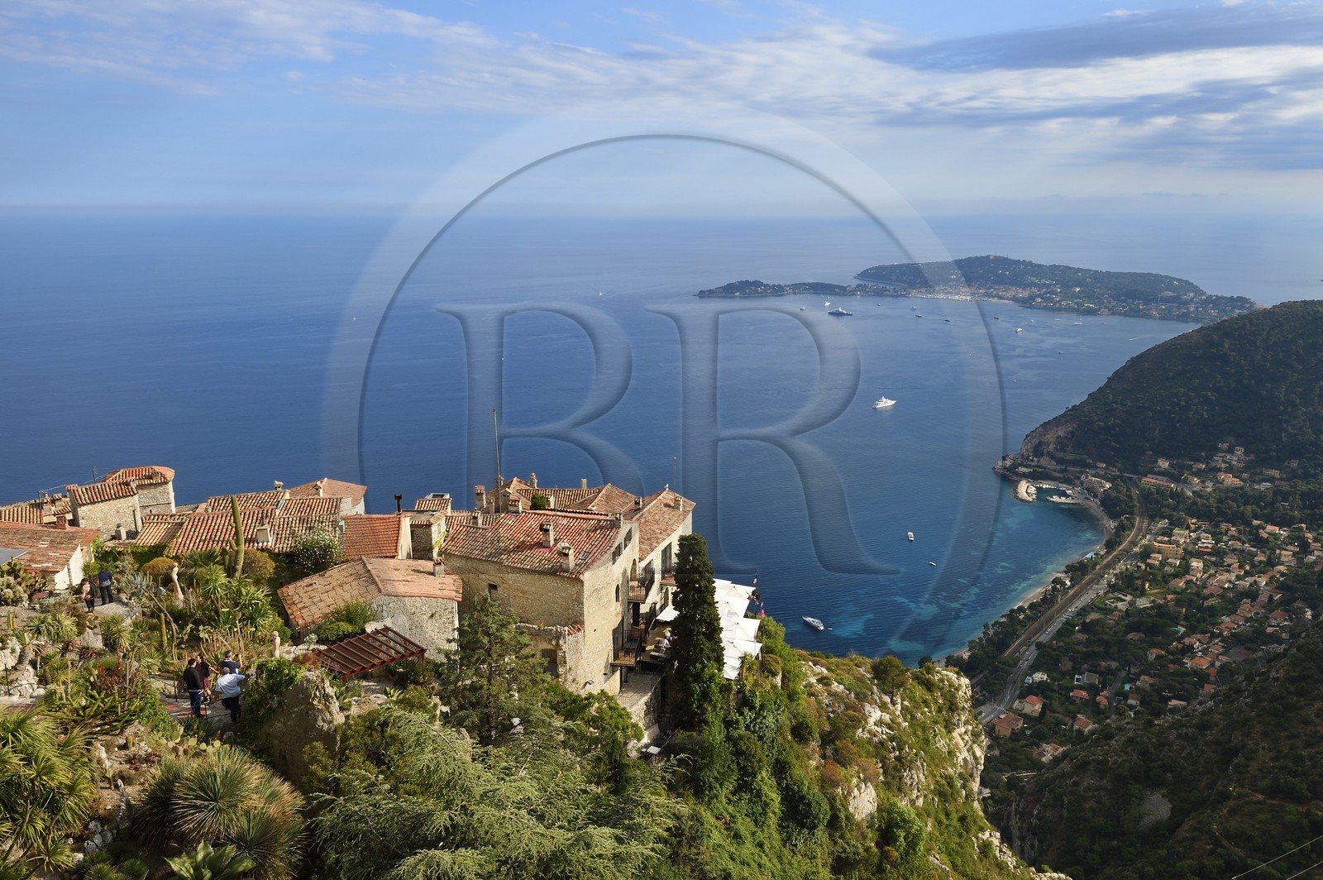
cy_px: 440
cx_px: 662
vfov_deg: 49.5
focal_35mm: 26
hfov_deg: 69.4
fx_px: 955
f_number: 13
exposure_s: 1/250
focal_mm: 26
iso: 200
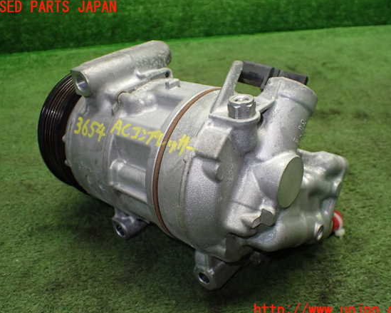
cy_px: 159
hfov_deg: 55.7
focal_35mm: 32
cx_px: 201
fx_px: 370
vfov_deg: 45.8
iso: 500
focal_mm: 5.4
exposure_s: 1/125
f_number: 2.3
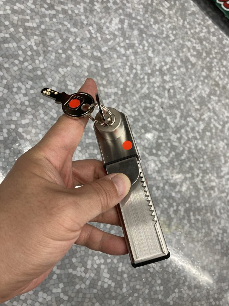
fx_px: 247
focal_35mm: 28
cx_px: 114
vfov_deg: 63.4
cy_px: 153
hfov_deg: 49.7
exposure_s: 1/121
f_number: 1.8
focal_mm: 3.99
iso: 80
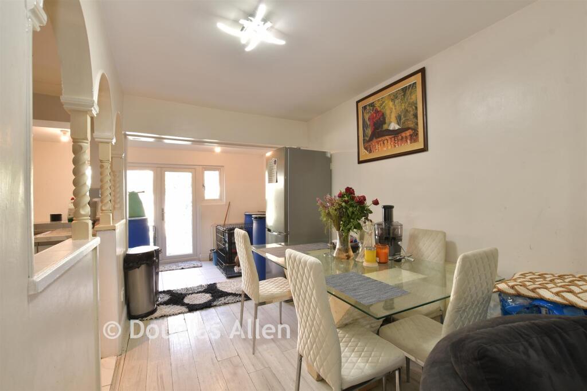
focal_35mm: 15
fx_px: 245
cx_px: 294
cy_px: 196
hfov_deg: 100.4
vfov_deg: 77.3
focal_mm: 10
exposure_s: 1/1.3
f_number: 8
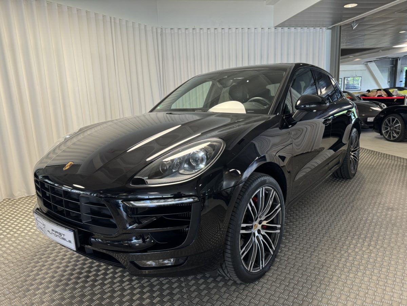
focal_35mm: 24
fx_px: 282
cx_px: 204
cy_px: 153
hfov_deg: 71.6
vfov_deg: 56.8
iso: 125
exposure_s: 1/100
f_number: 1.78
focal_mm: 6.76
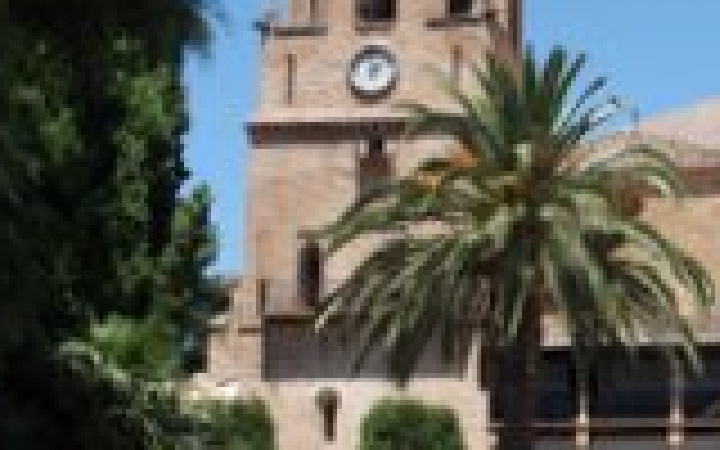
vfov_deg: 14.6
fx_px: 1746
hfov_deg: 22.9
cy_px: 112
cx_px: 585
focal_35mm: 89
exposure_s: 1/1000
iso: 100
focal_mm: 6
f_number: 3.5
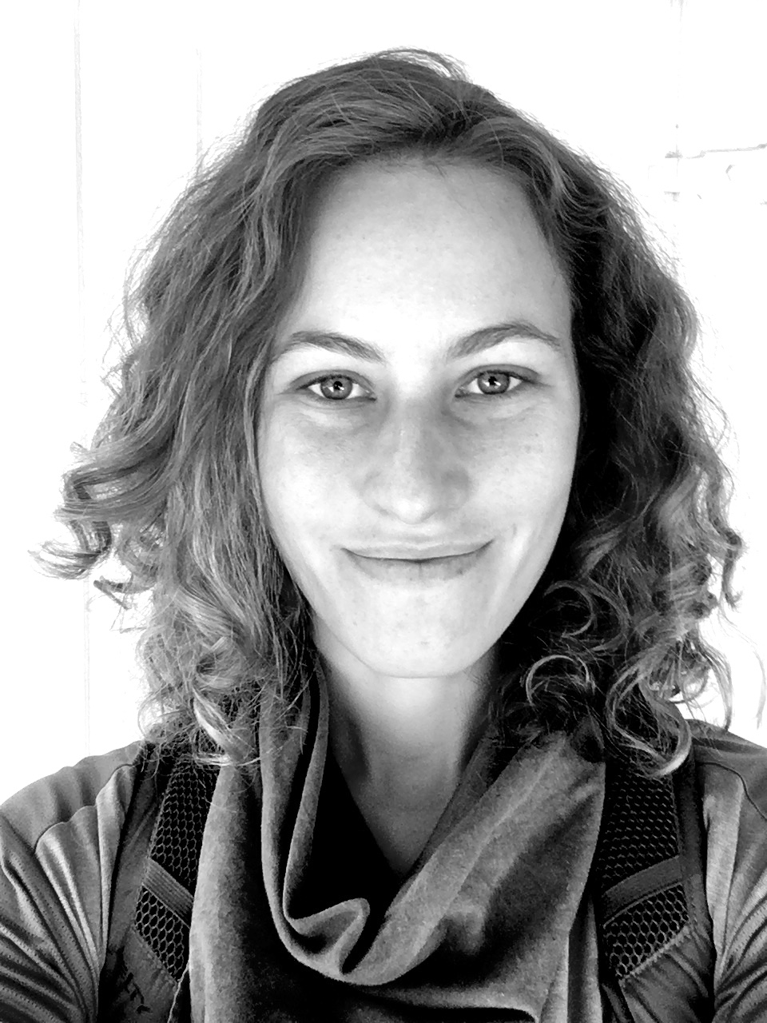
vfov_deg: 58.4
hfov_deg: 45.4
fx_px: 916
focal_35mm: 31
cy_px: 512
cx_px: 384
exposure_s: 1/60
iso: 50
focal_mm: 2.15
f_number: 2.4
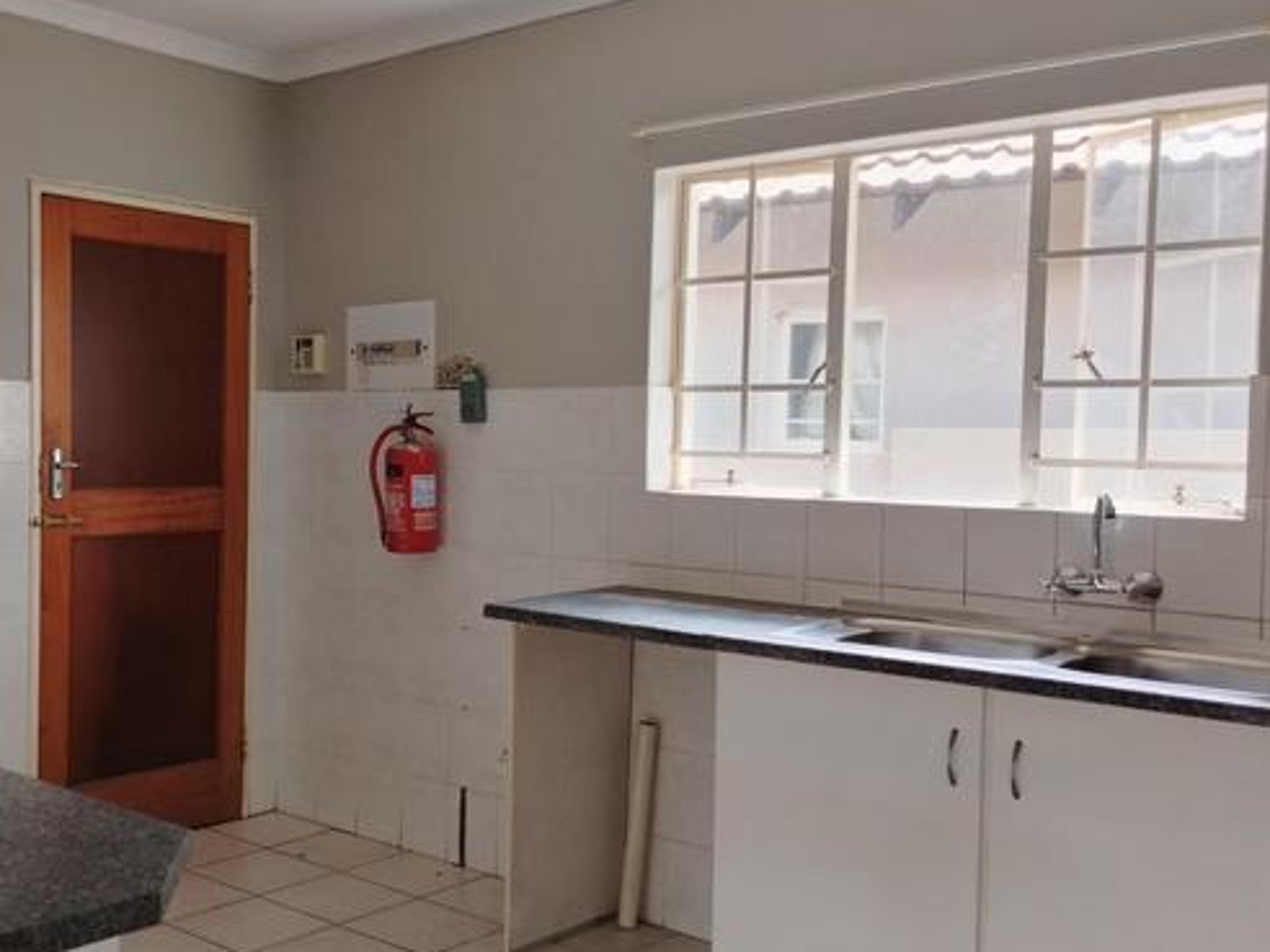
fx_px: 1431
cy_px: 501
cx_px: 372
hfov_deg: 46.7
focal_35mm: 39
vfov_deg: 36.8
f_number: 1.75
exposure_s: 1/120
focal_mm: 5.25
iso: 319
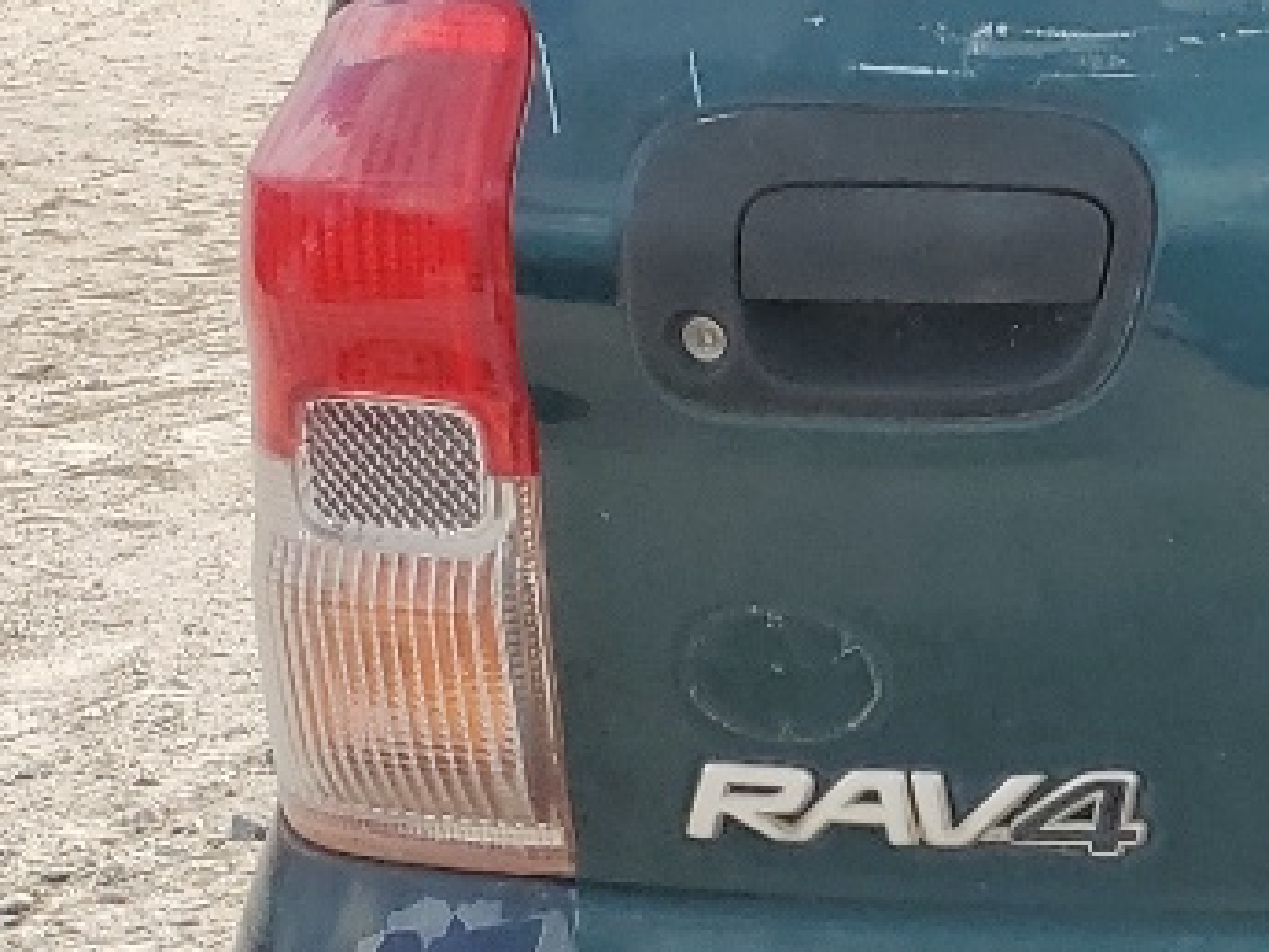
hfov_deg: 14.0
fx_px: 4436
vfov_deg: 12.2
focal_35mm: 121
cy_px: 509
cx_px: 2431
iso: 50
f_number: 1.5
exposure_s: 1/1667
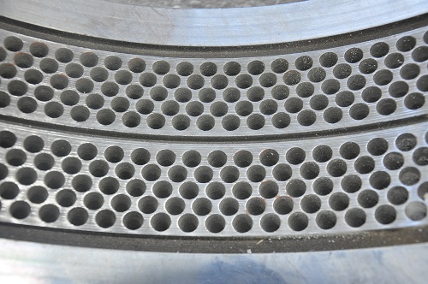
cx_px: 214
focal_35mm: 51
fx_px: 606
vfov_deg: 26.4
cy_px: 142
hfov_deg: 38.9
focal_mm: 34
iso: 800
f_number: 4.2
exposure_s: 1/60
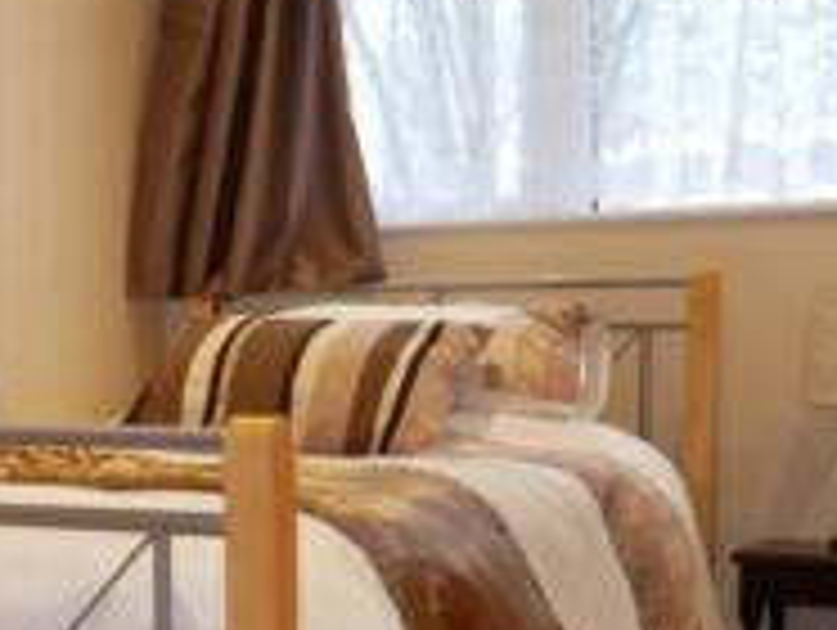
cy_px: 412
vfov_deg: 19.6
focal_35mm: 75
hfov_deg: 23.6
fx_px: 1816
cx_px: -180
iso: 320
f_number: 3.5
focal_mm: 12
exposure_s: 1/50
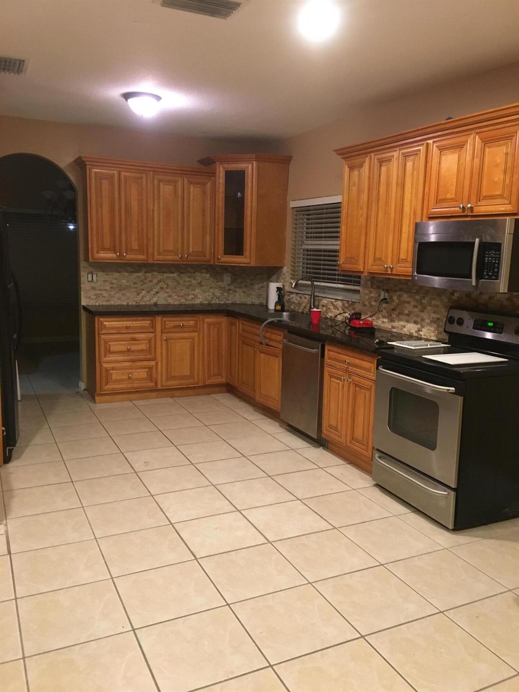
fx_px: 580
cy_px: 346
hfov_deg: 48.2
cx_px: 260
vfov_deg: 61.7
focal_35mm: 29
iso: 200
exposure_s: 1/20
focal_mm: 4.15
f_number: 2.2
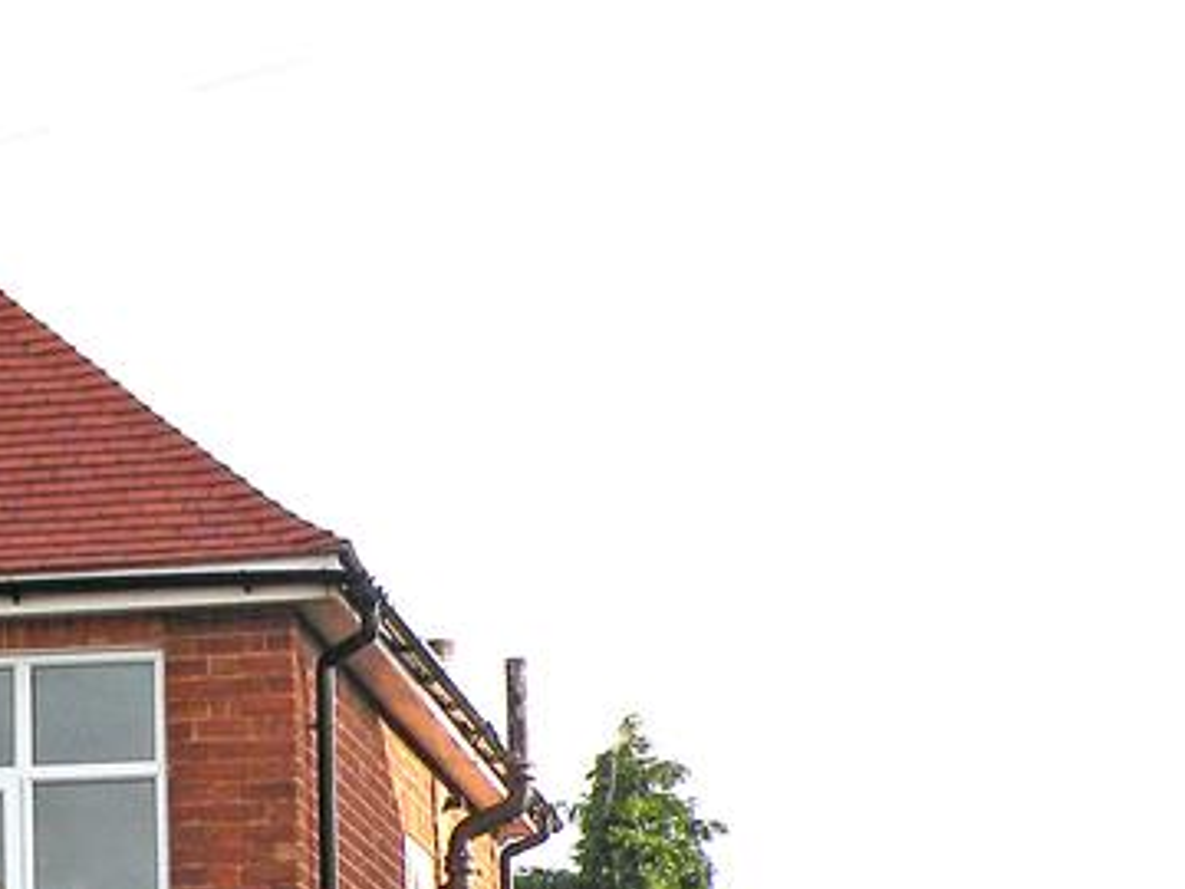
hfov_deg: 13.9
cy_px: 1261
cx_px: -3
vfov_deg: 10.3
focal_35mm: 140
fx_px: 4793
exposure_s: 1/190
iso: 64
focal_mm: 7.4
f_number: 5
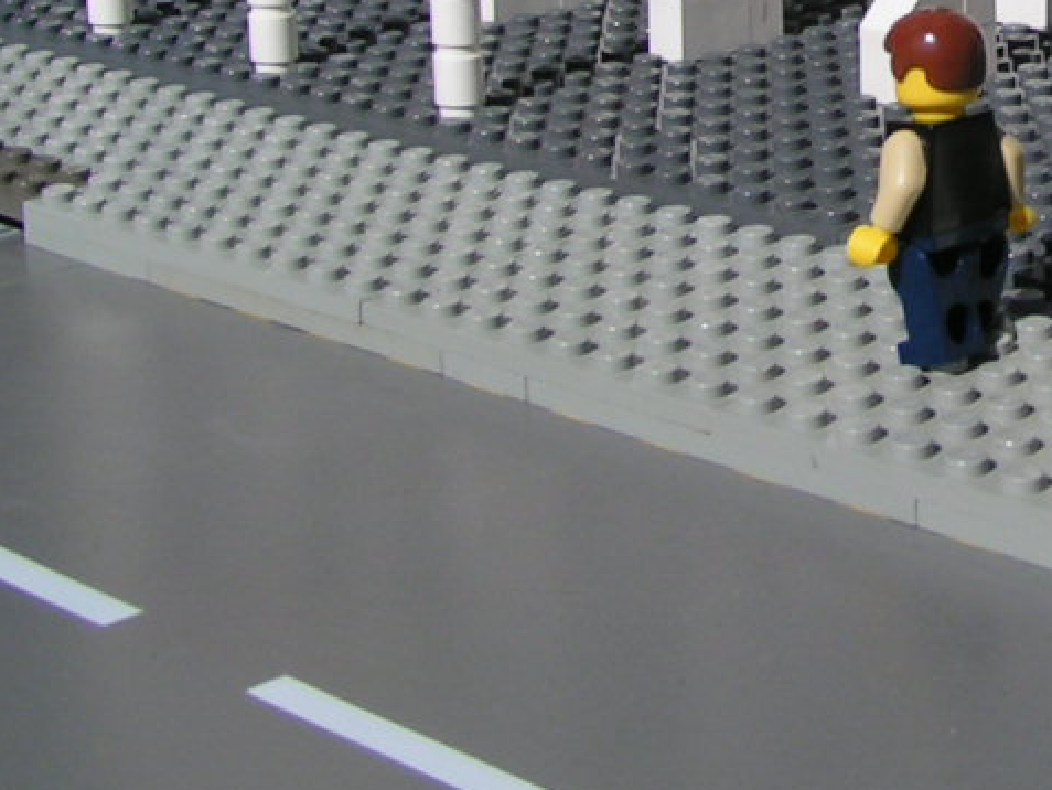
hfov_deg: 18.8
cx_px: 1039
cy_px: -185
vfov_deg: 14.0
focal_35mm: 102
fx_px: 3101
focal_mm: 5.8
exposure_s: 1/800
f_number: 6.3
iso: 50
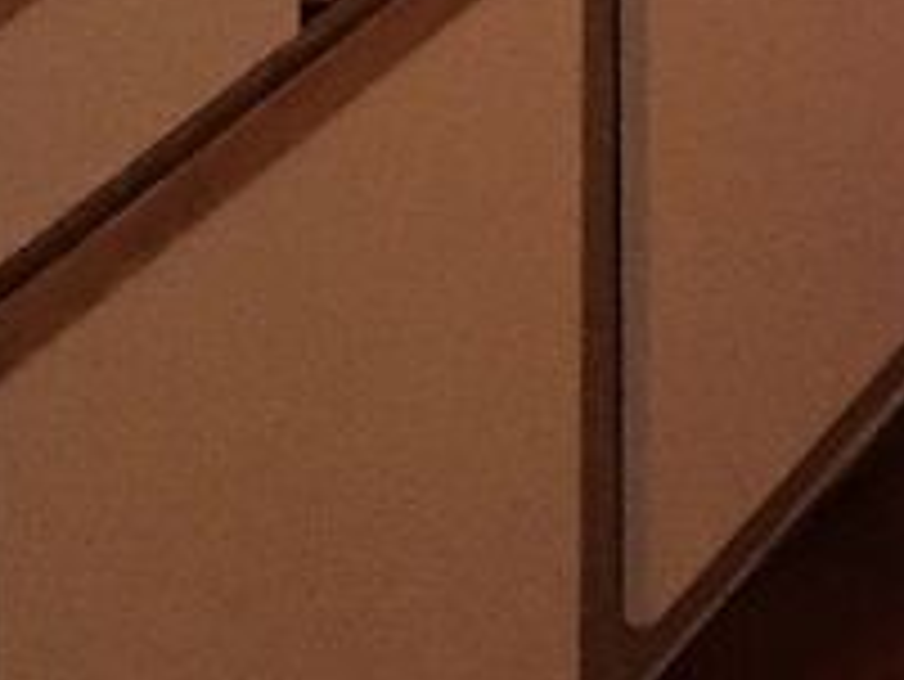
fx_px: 4076
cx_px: 1583
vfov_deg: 8.8
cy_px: -847
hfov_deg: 11.8
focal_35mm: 156
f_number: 2.2
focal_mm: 4.2
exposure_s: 1/30
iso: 125
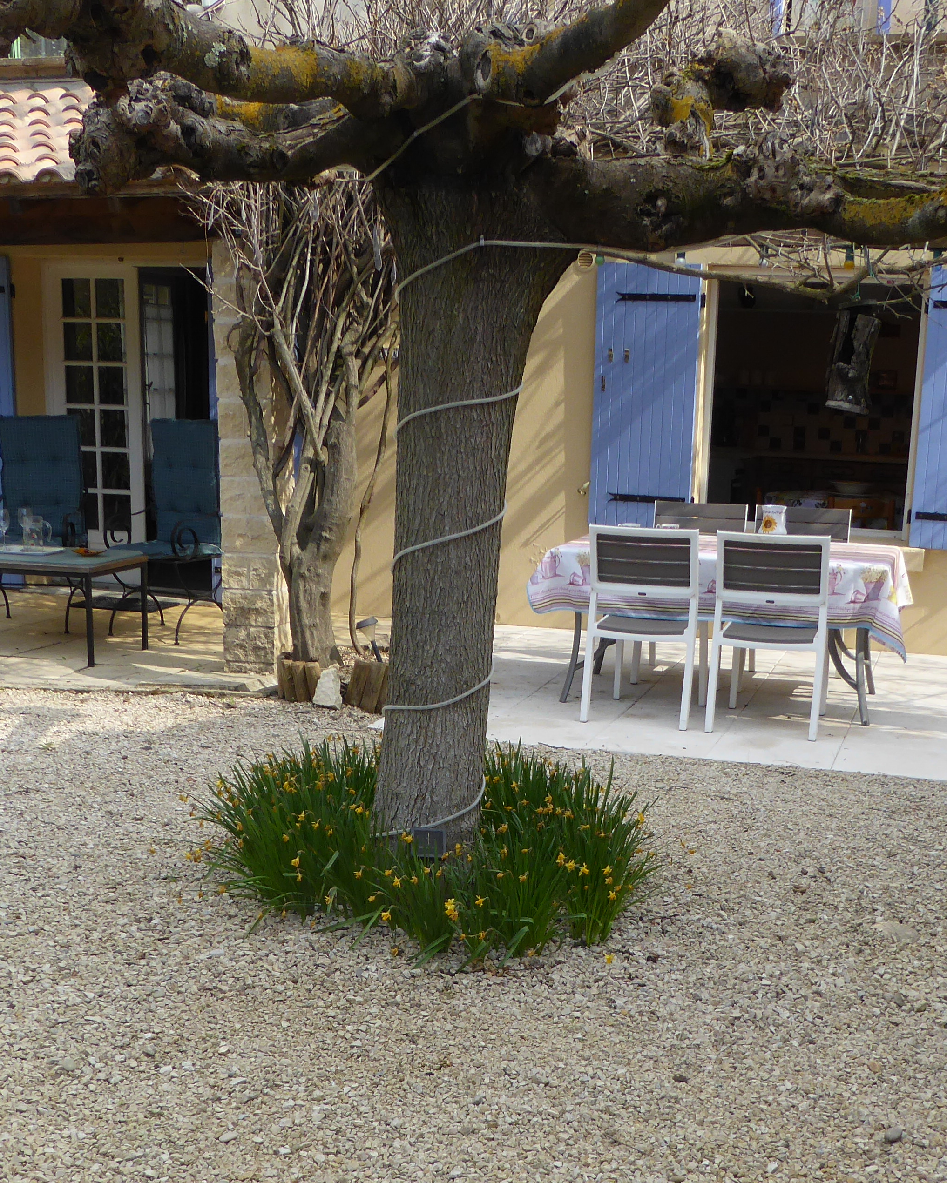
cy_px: 799
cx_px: 498
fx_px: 1646
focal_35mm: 47
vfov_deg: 39.0
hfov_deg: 32.1
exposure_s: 1/500
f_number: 3.3
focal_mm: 4.3
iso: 100
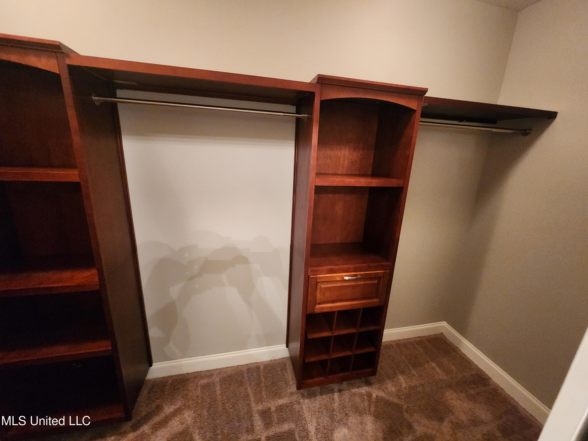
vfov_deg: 89.9
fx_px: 221
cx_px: 294
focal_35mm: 13
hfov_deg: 106.2
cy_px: 220
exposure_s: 1/24
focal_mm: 2.2
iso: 800
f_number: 2.2
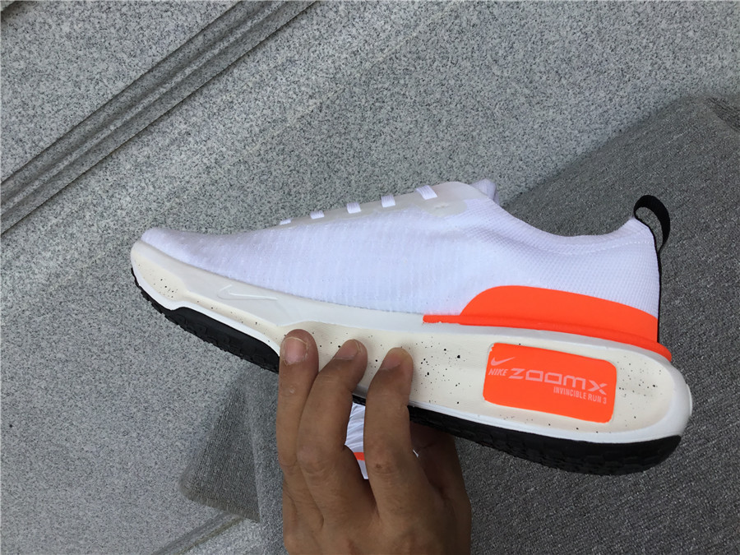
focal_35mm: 31
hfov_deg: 58.4
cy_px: 278
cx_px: 370
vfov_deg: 45.4
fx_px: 663
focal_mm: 3.3
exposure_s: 1/646
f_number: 2.4
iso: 25
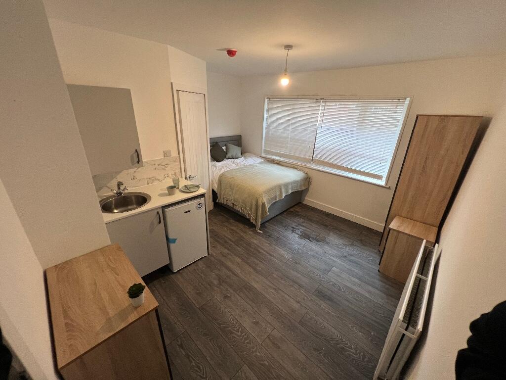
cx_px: 253
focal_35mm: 13
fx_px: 190
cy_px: 190
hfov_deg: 106.2
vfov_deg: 89.9
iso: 160
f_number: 1.8
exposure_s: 1/50
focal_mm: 1.57
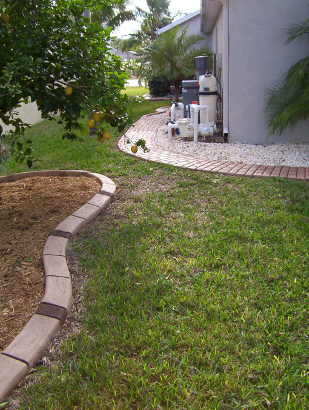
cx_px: 154
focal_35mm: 36
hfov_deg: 39.8
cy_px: 205
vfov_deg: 51.3
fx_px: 427
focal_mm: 5.54
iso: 100
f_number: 2.76
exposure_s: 1/454
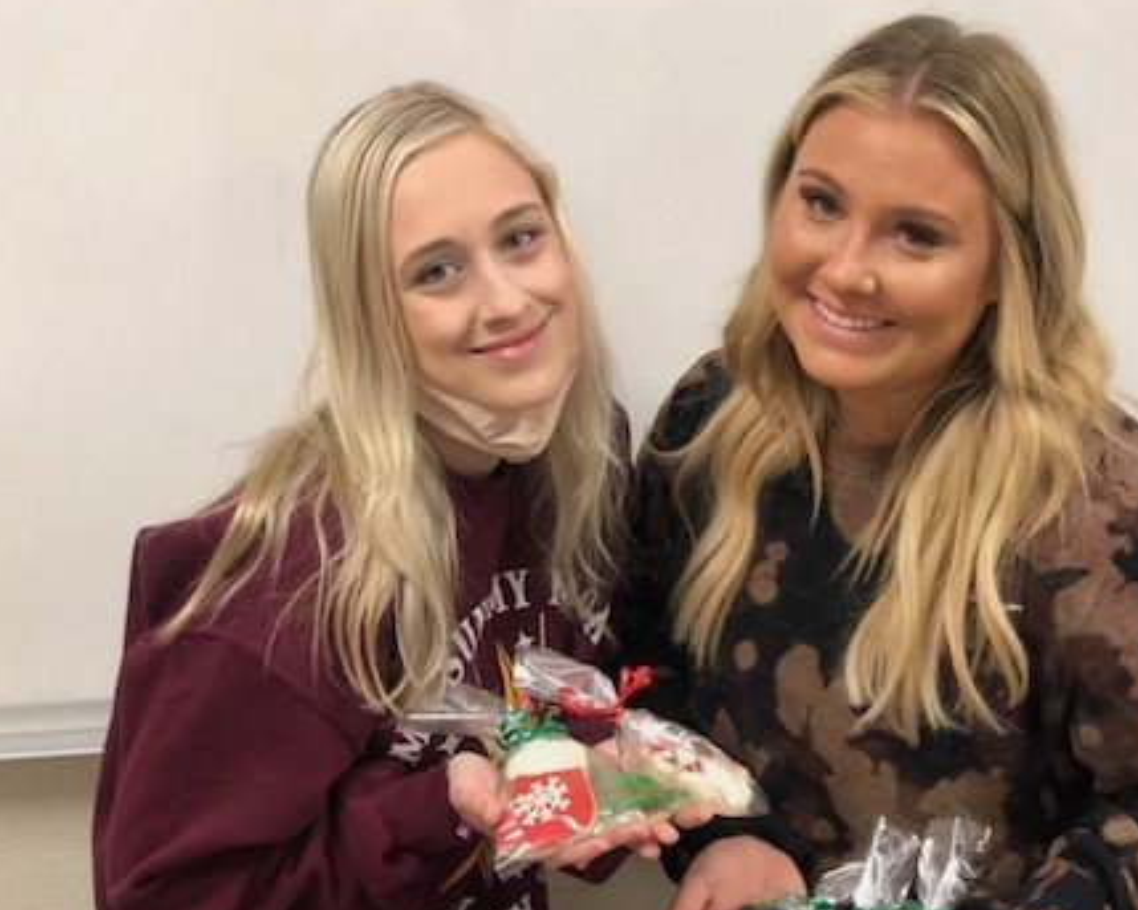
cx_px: 775
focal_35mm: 71
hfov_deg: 26.6
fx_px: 2391
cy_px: 562
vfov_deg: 21.5
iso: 100
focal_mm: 6
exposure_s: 1/30
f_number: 2.4
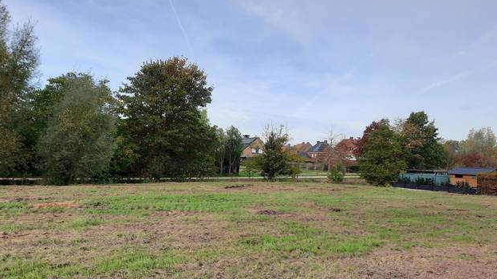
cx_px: 245
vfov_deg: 41.4
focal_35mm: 28
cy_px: 158
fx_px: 369
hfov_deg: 67.9
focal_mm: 4.6
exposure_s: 1/719
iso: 32
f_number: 2
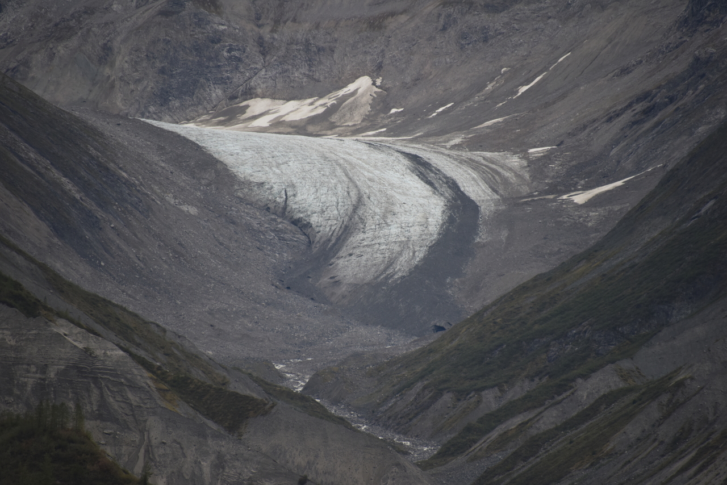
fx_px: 6059
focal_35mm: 300
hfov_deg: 6.9
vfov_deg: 4.6
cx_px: 364
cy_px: 242
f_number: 5.6
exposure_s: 1/640
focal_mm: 300
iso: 400
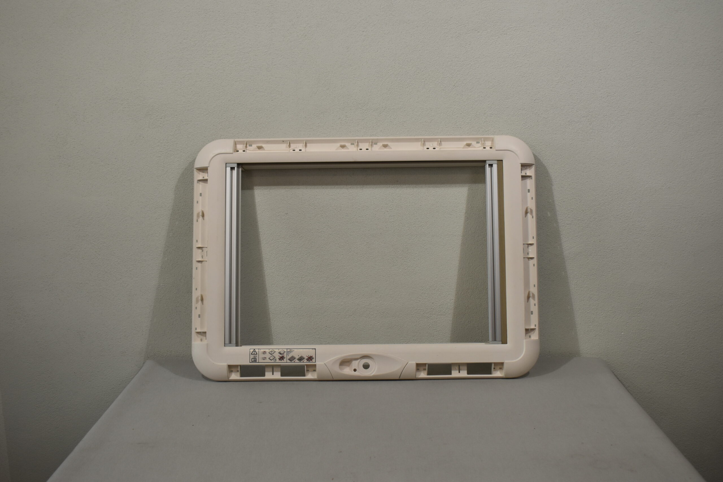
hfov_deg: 49.6
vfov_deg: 34.2
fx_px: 783
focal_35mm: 39
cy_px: 241
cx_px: 362
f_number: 5.6
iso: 400
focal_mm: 26
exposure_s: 1/250
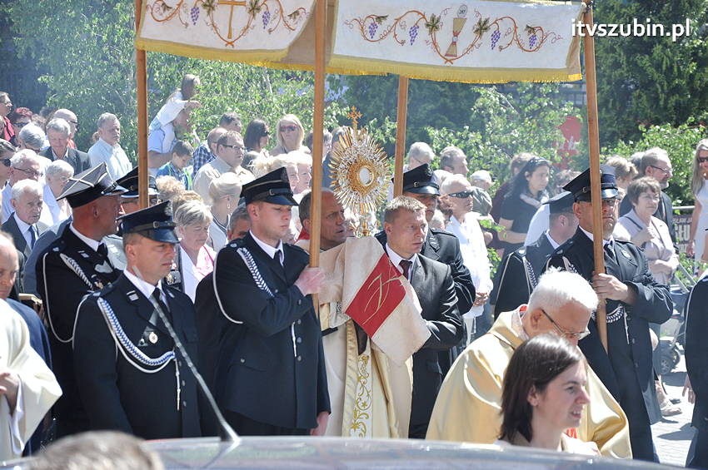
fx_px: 2711
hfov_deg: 14.9
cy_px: 235
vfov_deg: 9.9
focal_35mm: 138
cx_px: 354
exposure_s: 1/640
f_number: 6.3
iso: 400
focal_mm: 92
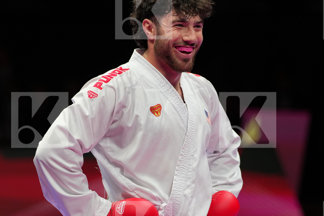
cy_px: 120
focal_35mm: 314
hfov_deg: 6.6
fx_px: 2826
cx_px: 144
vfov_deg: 4.4
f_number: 2.8
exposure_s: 1/1000
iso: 640
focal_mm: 162
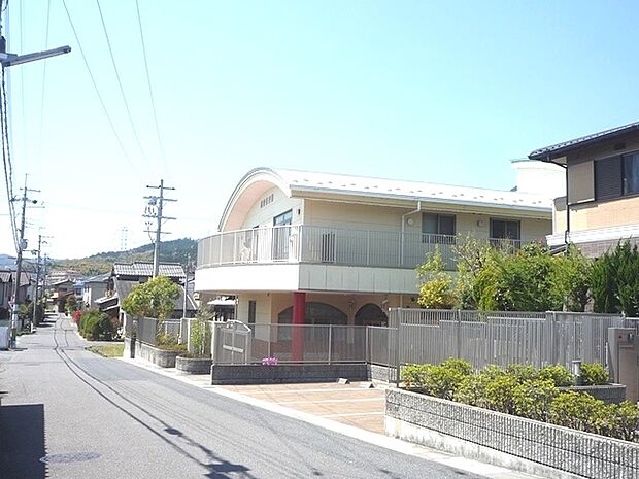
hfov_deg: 47.9
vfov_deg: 36.8
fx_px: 720
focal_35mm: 39
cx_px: 320
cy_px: 240
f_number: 4
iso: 100
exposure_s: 1/640
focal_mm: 5.8
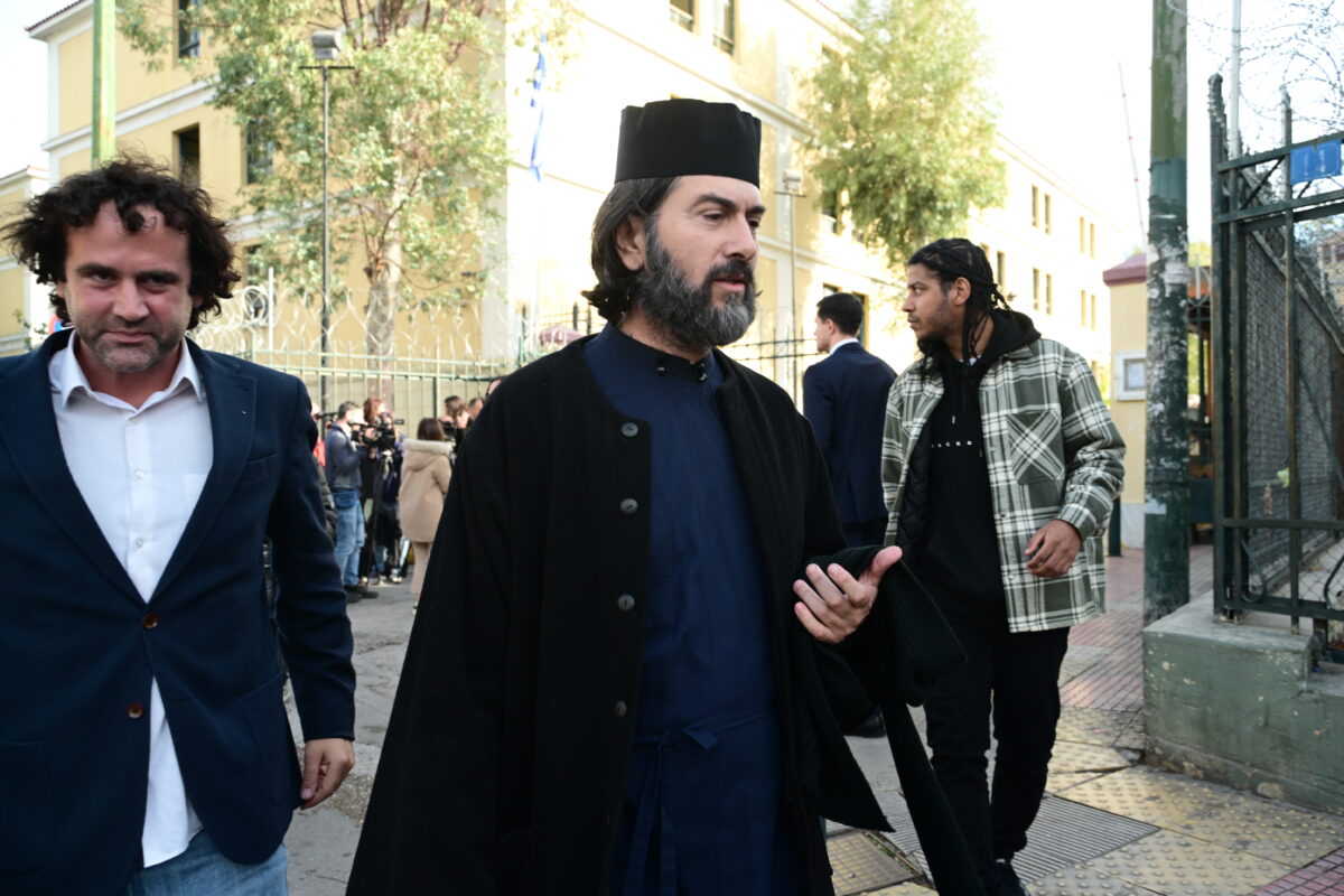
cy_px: 448
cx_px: 672
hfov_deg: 65.5
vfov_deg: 46.4
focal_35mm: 28
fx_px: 1045
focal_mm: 28
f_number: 4.5
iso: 400
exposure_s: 1/500
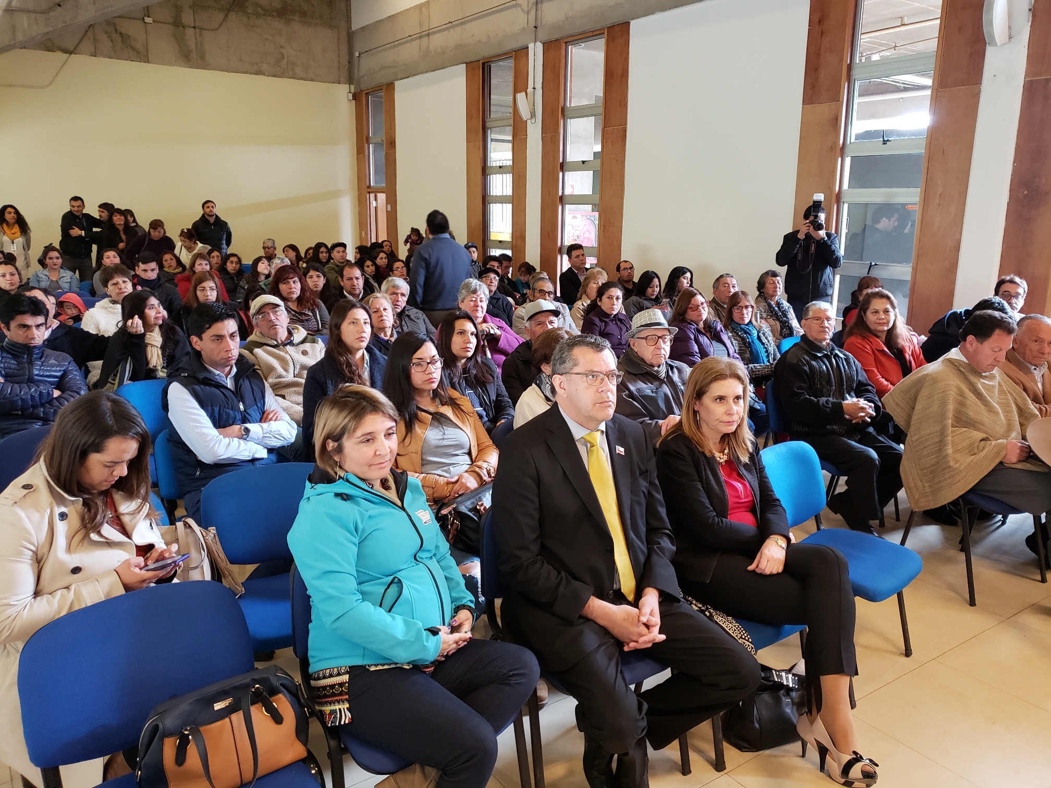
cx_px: 526
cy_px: 394
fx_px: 789
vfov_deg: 53.1
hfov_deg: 67.3
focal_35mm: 26
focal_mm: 4.3
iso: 320
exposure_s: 1/33
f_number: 1.5
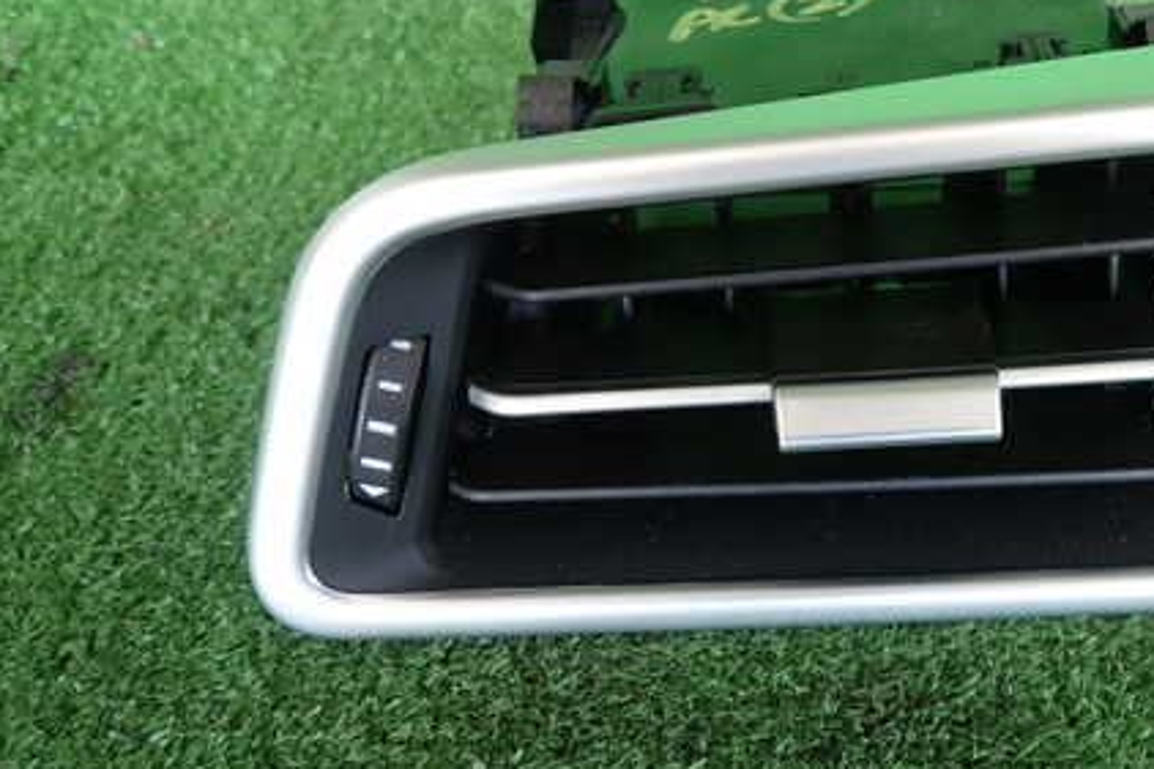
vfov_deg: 35.9
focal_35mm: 37
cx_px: 809
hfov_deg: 50.5
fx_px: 1186
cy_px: 413
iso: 200
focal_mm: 4.5
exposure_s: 1/40
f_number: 2
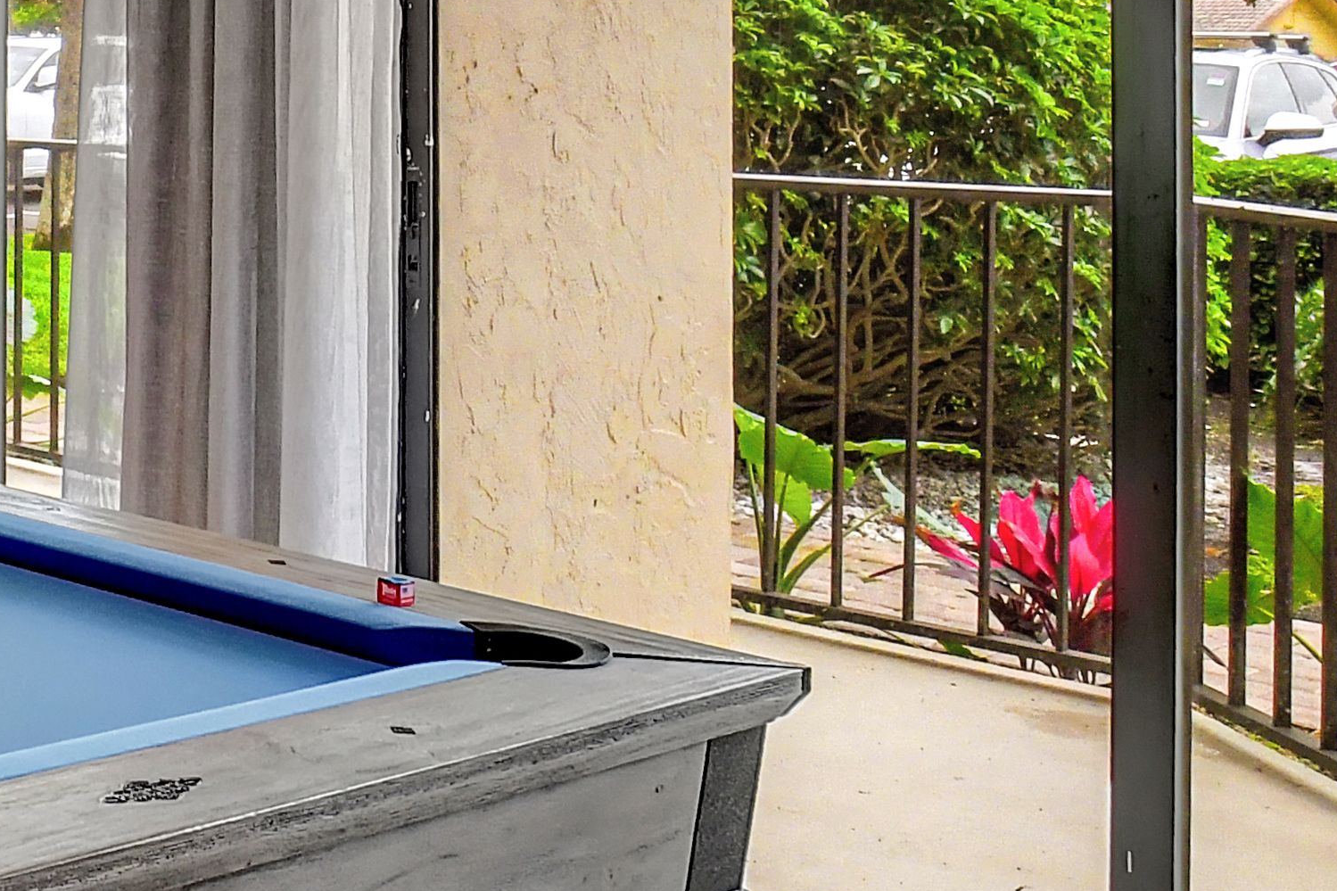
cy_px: 250
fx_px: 2005
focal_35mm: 54
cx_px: -713
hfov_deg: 26.1
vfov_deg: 24.8
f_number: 8
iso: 640
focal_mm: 10
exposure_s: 1/25
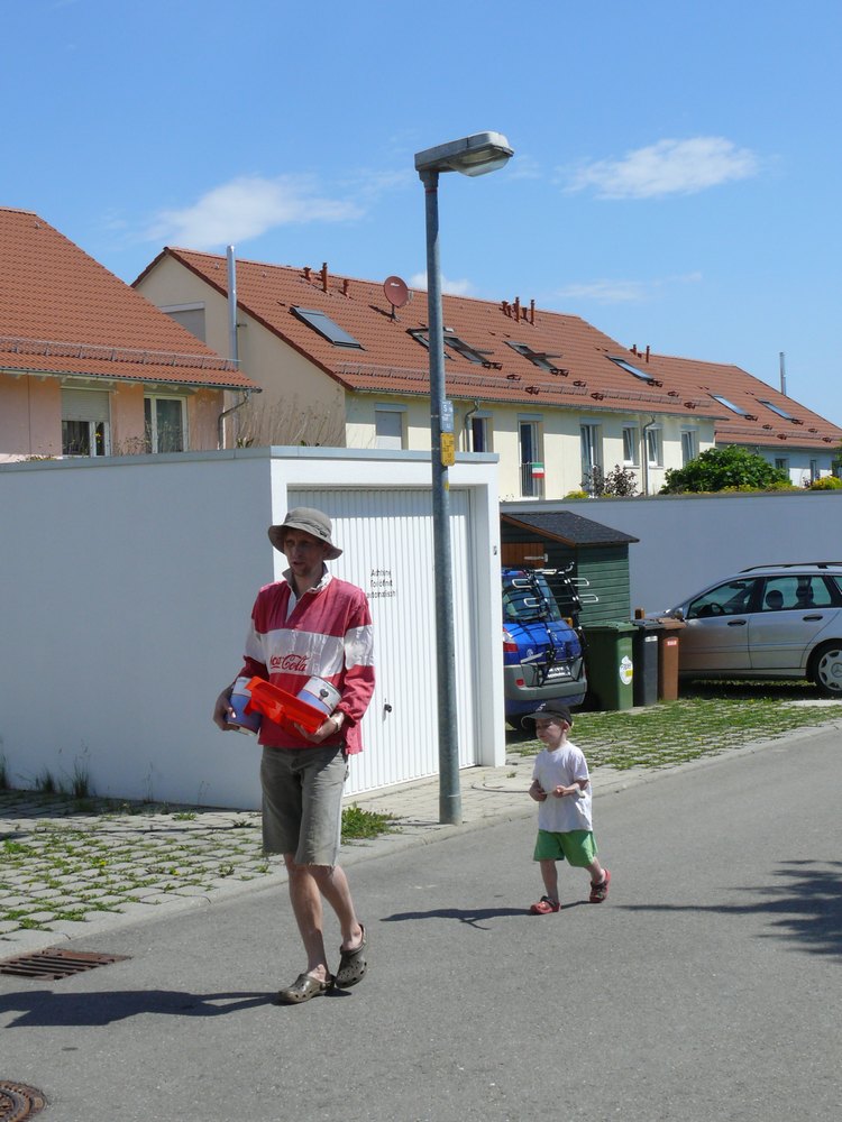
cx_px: 421
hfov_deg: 26.1
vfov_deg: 34.3
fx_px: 1816
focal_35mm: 56
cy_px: 561
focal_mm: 10.4
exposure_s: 1/500
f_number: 6.3
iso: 100
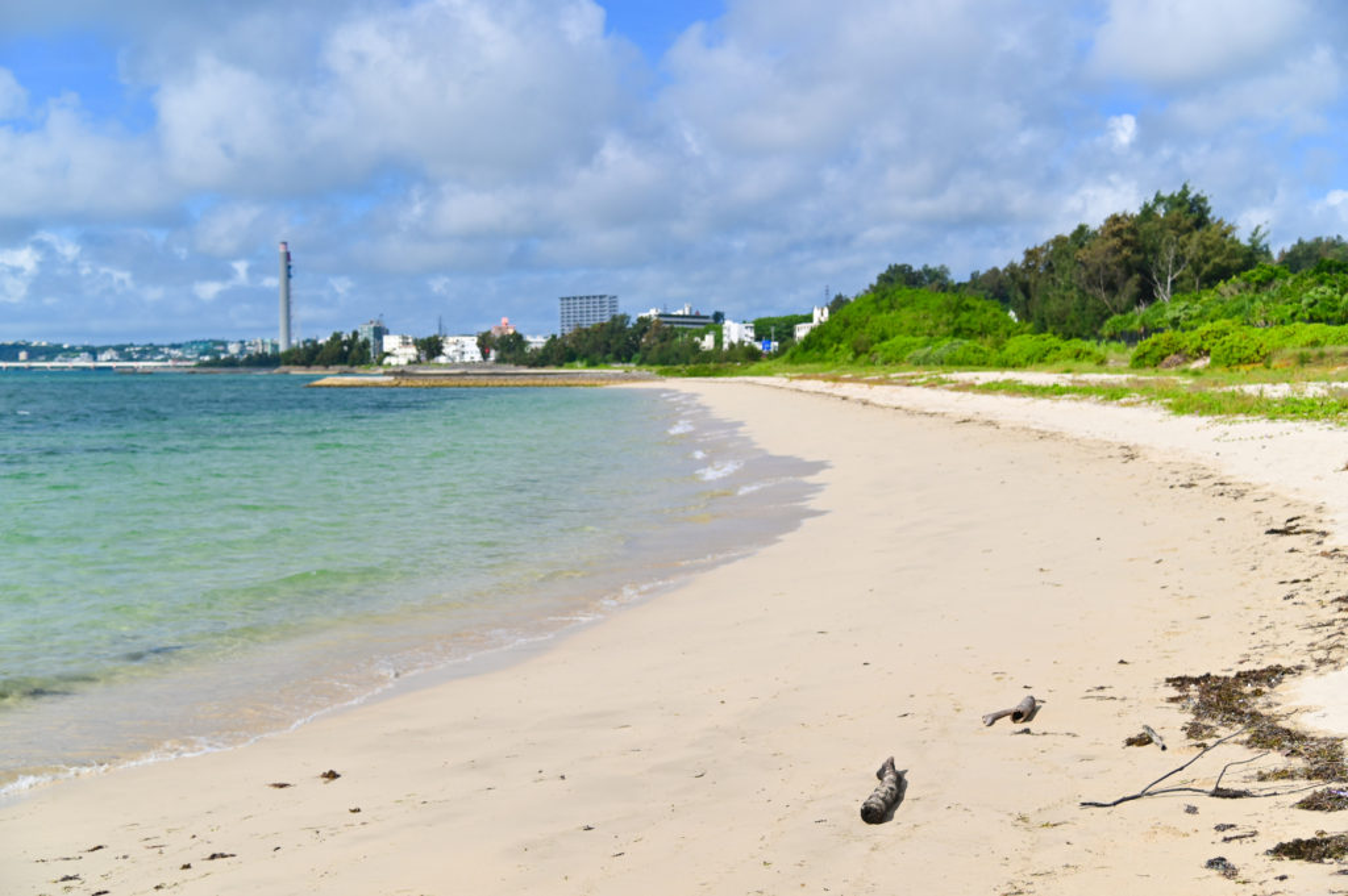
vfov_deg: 30.5
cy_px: 448
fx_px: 1646
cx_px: 674
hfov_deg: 44.5
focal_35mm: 44
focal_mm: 44
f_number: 4
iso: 100
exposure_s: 1/2500
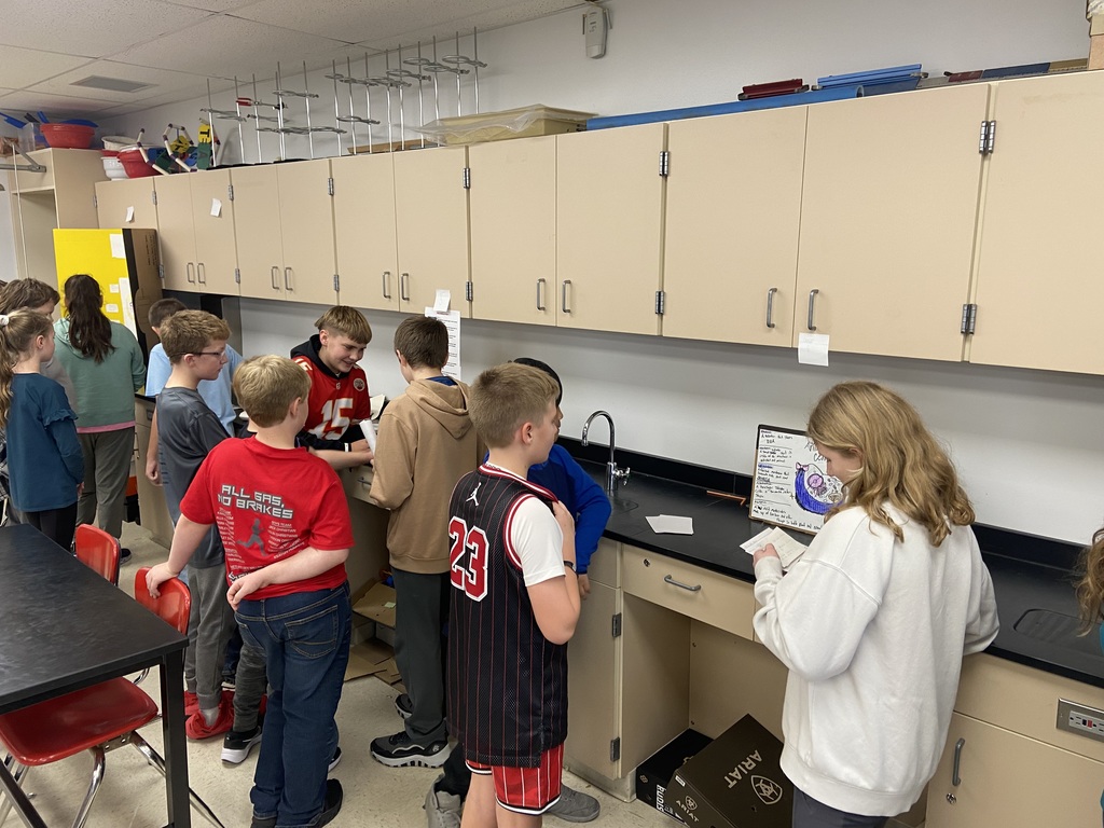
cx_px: 552
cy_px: 414
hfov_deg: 67.3
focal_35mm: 26
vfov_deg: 53.1
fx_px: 829
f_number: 1.8
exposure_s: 1/60
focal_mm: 4.25
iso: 80
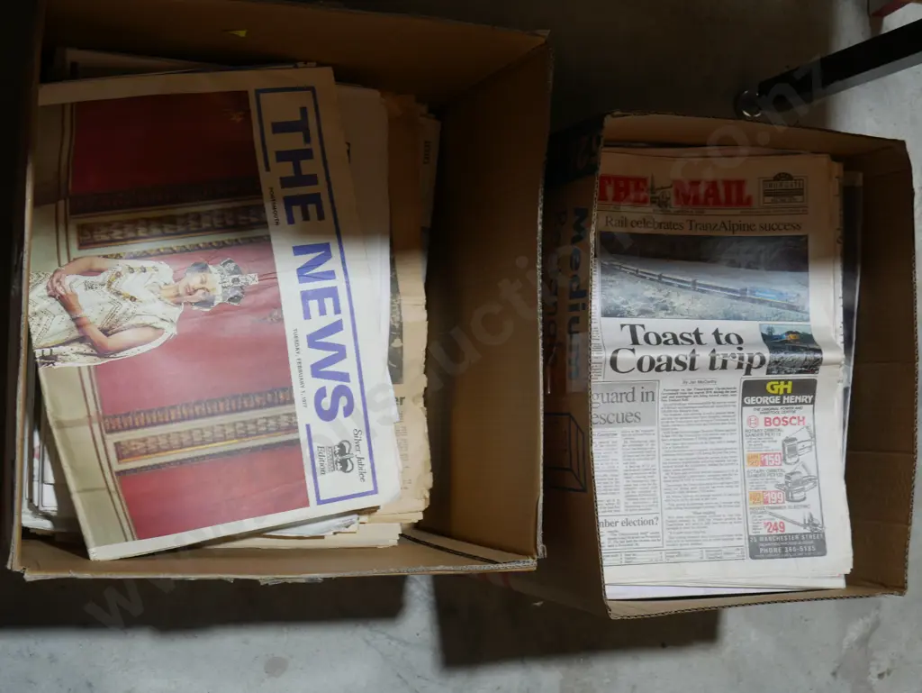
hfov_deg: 36.8
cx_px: 461
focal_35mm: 52
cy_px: 346
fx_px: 1386
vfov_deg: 28.1
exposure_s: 1/60
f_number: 5.3
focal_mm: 26
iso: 320
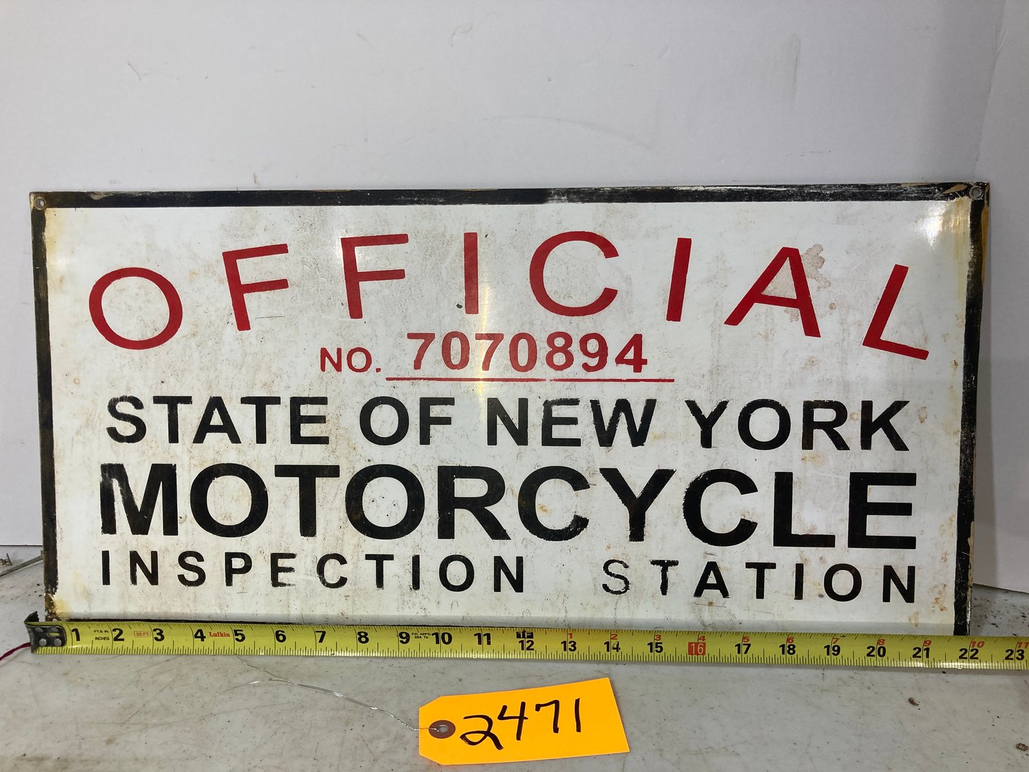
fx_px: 832
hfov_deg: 63.4
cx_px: 514
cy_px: 386
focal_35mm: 28
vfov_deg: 49.8
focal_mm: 3.99
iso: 80
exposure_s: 1/120
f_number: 1.8
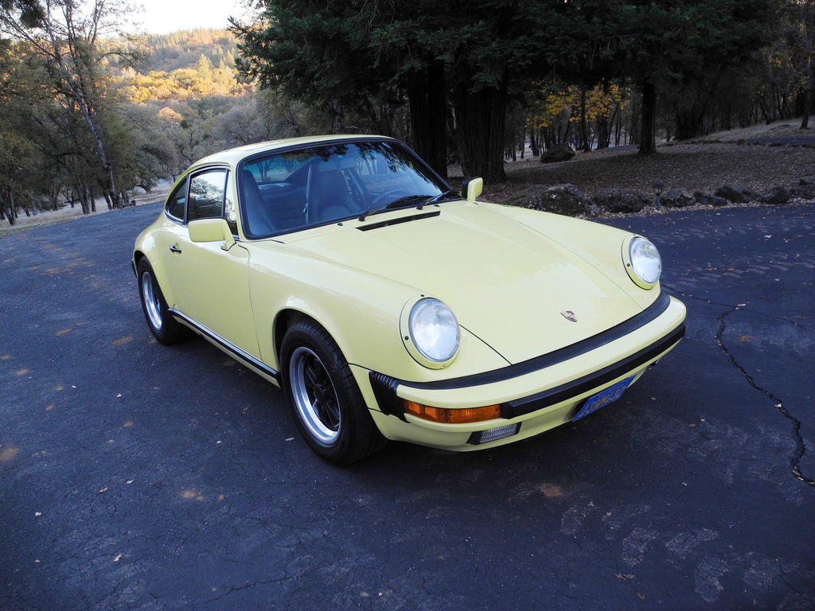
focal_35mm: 28
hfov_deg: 63.4
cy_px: 306
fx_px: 659
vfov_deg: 49.7
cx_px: 408
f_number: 2.8
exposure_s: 1/72.6
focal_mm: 6
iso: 100
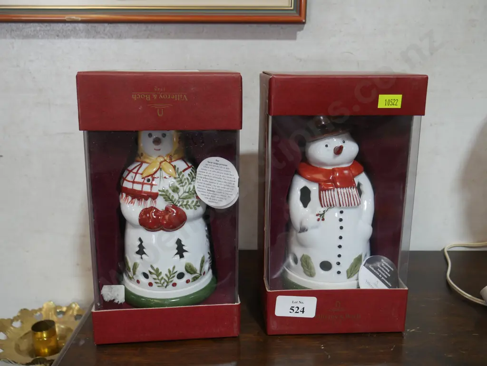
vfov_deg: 41.8
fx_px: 479
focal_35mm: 34
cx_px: 244
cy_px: 183
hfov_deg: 53.9
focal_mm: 17
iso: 320
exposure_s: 1/60
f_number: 4
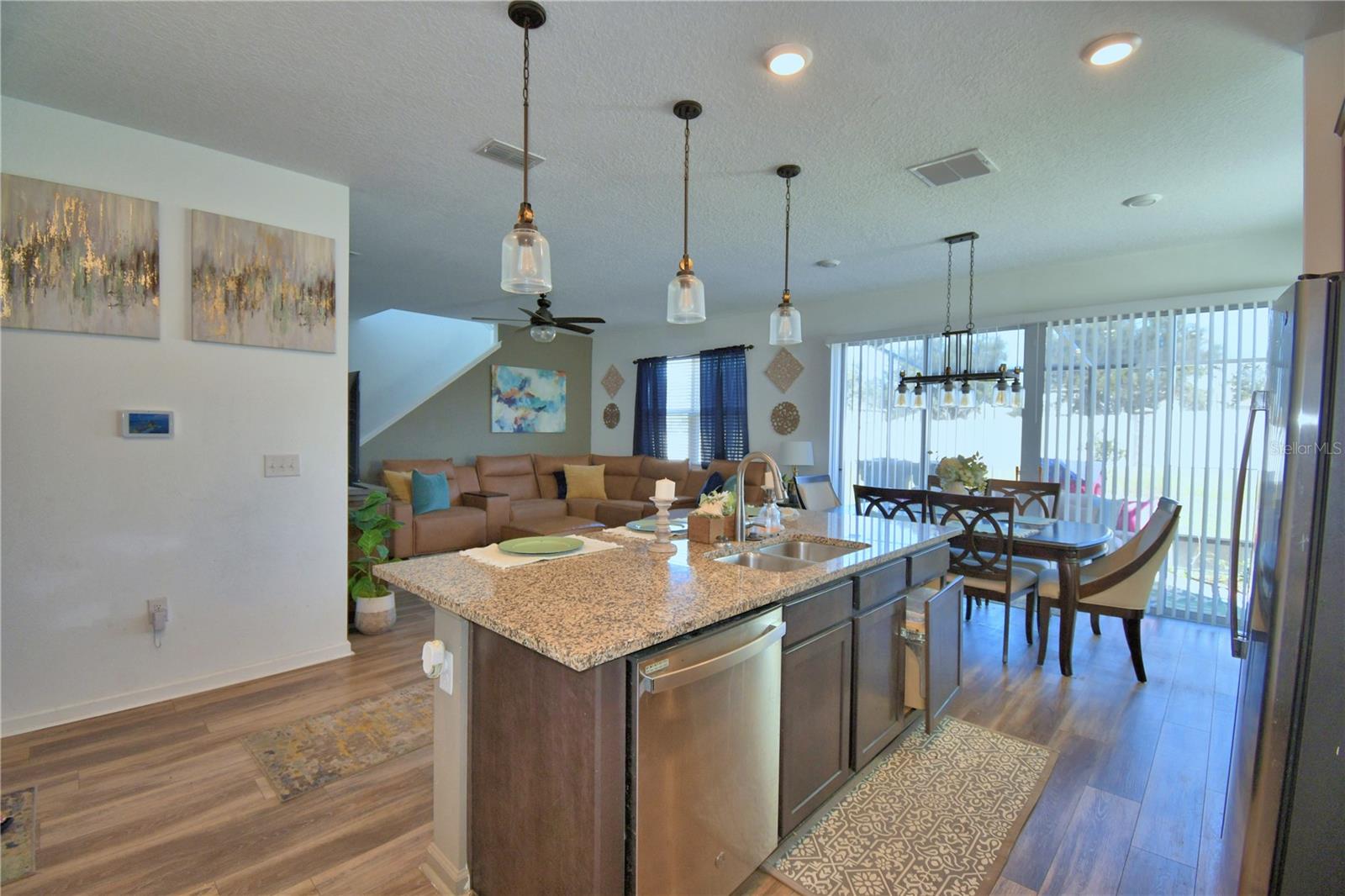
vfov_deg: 77.3
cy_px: 448
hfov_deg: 100.4
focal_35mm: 15
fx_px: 560
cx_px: 672
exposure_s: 1/60
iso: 200
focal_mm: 10
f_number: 4.5
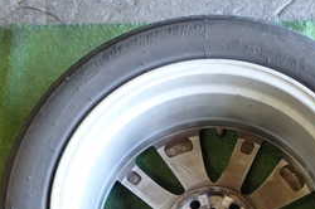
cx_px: 207
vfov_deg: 17.3
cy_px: 248
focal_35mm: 75
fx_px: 655
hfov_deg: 26.9
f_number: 2.3
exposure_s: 1/30
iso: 250
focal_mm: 5.4
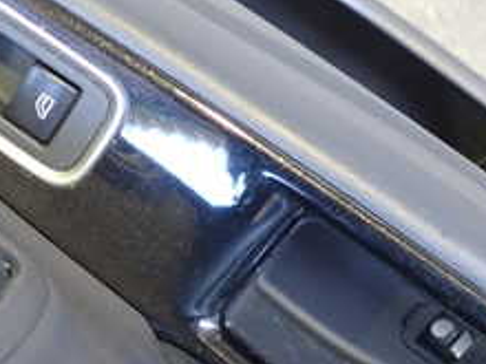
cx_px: 115
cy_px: 263
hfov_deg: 23.6
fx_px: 1151
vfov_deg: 17.9
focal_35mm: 82
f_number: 2.3
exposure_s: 1/40
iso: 640
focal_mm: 5.4
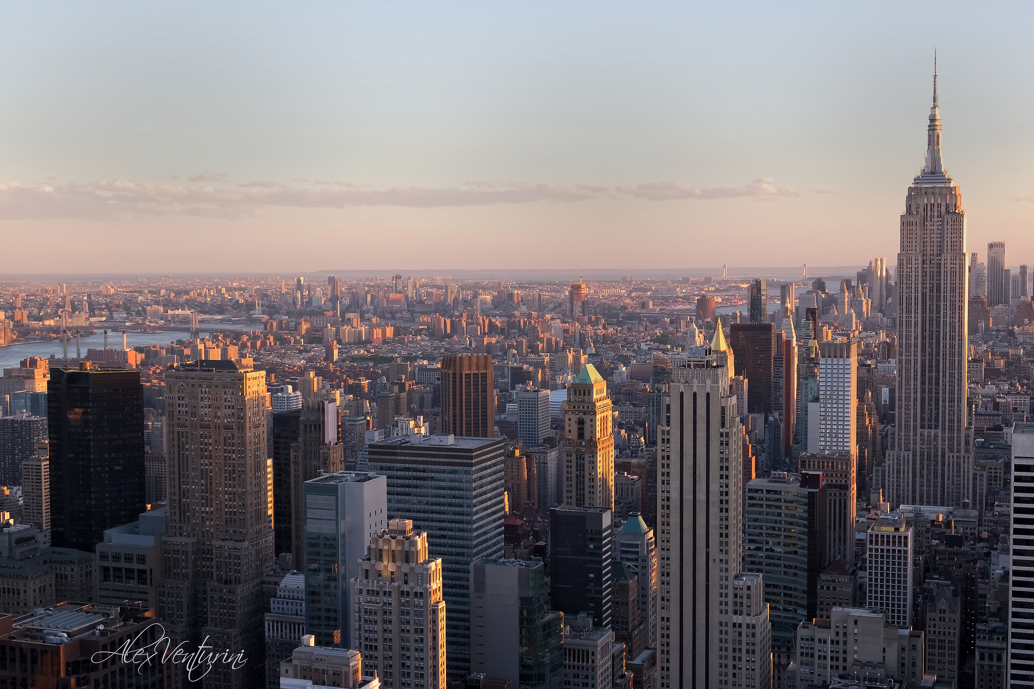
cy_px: 344
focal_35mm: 47
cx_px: 517
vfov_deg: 28.6
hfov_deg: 41.9
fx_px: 1350
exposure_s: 1/180
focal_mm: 31.5
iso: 1250
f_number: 10
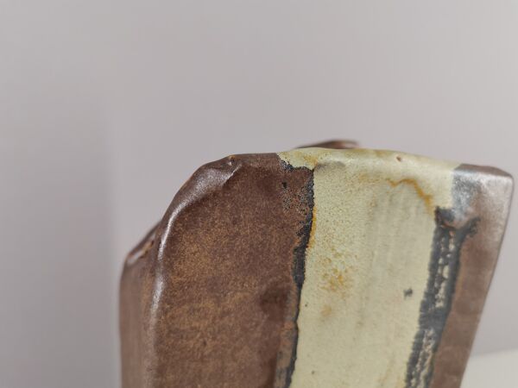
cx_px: 259
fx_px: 404
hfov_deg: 65.3
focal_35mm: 27
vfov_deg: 51.4
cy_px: 194
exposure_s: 1/100
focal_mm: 5.58
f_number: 1.8
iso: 200
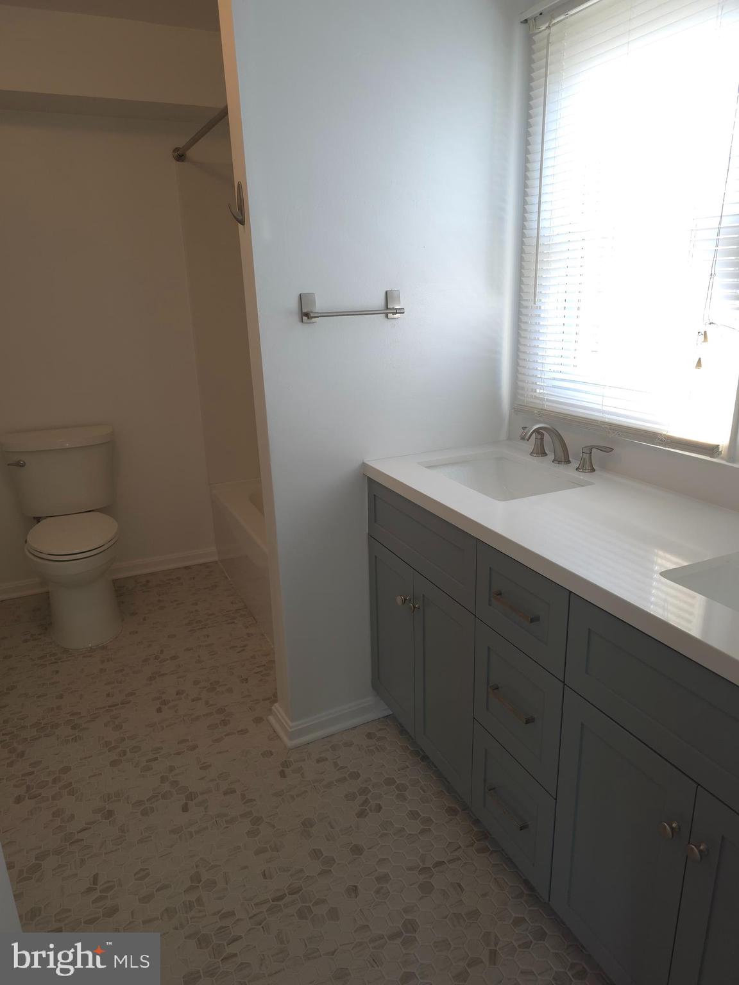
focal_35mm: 23
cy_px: 492
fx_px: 655
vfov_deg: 73.9
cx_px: 370
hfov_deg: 58.9
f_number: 1.7
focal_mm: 6.3
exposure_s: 1/60
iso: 100
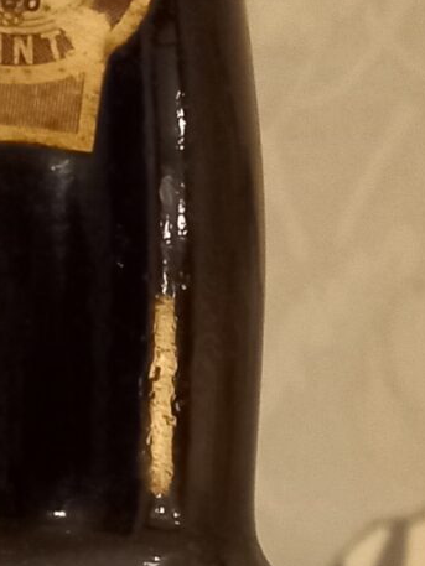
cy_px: 956
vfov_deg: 13.0
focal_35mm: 140
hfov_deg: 10.6
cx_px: 165
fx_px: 2291
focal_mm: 4.6
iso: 640
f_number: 2
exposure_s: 1/20
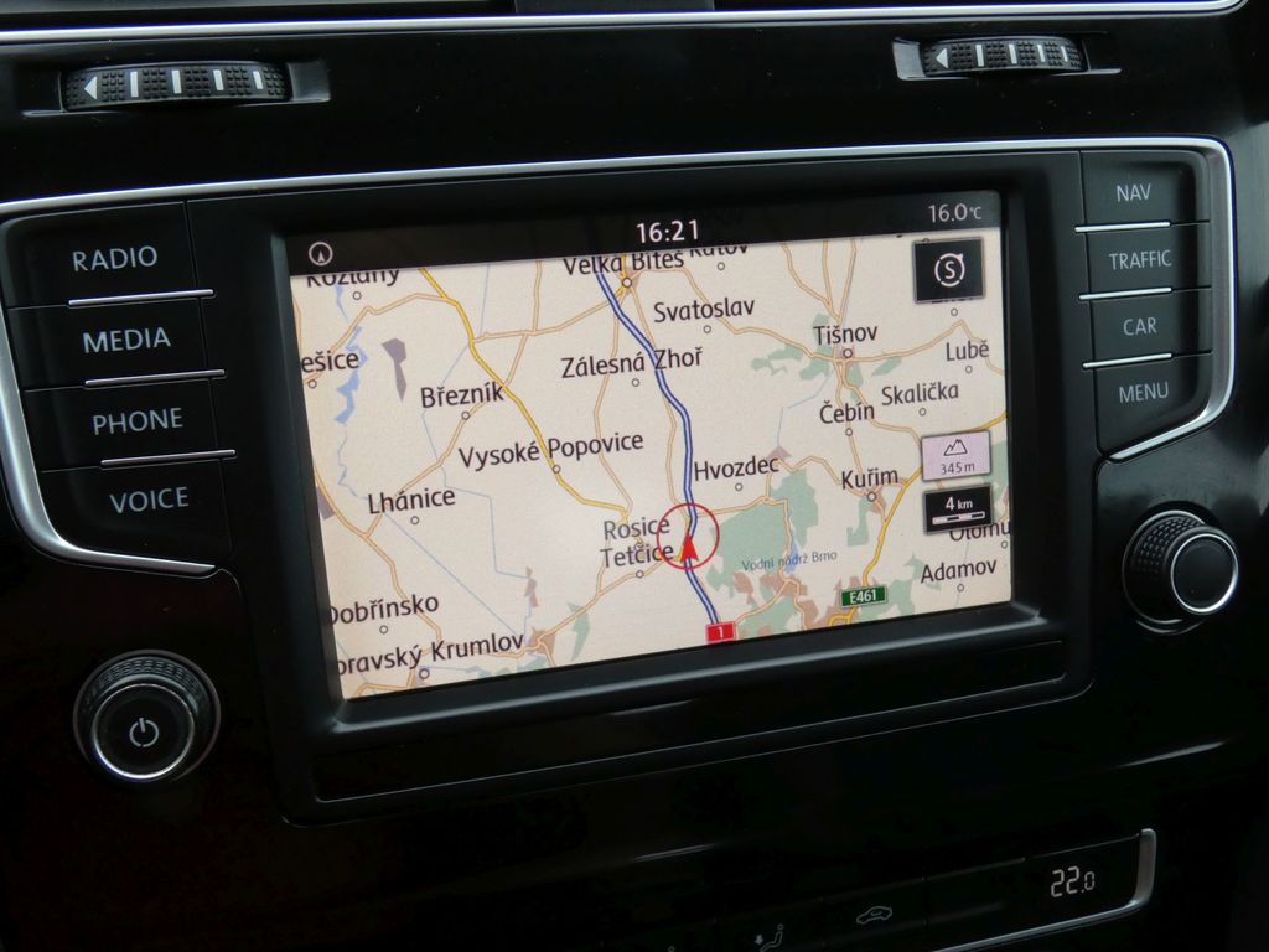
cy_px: 476
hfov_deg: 47.9
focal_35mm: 39
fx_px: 1430
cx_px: 634
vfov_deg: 36.8
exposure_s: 1/80
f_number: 5.6
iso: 320
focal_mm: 7.1
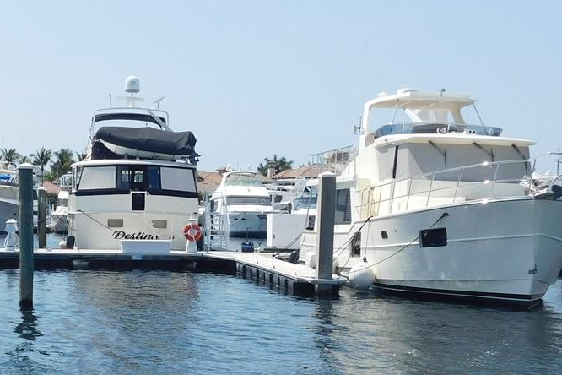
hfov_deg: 26.4
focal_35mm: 75
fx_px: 1171
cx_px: 91
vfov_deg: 18.0
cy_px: 305
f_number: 6.4
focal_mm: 5.3
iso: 125
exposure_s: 1/400
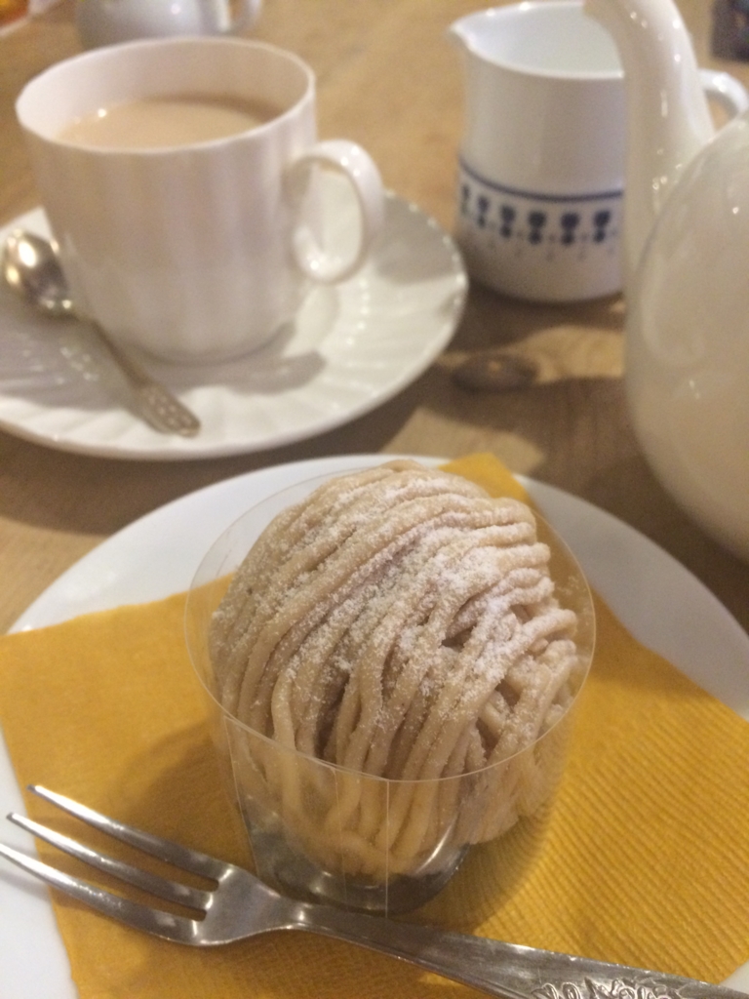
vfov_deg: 61.7
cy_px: 500
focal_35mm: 29
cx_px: 374
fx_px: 837
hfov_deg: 48.2
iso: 320
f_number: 2.2
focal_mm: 4.15
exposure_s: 1/33
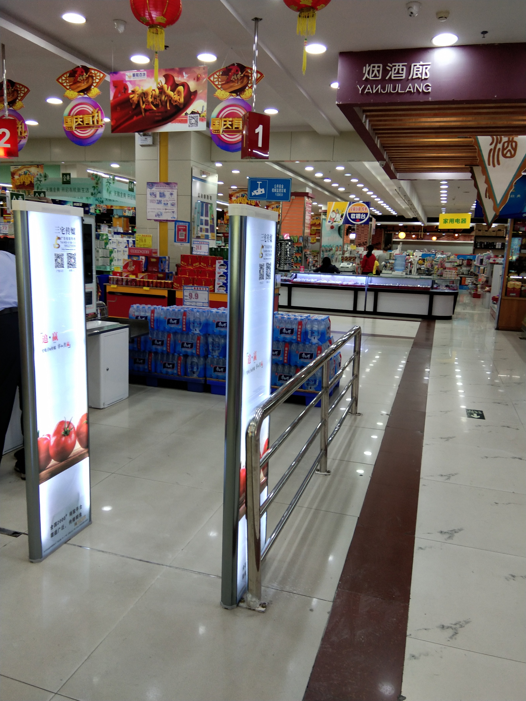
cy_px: 350
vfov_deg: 58.4
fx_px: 628
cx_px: 263
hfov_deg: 45.4
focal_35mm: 31
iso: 125
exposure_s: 1/50
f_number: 2.2
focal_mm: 3.69
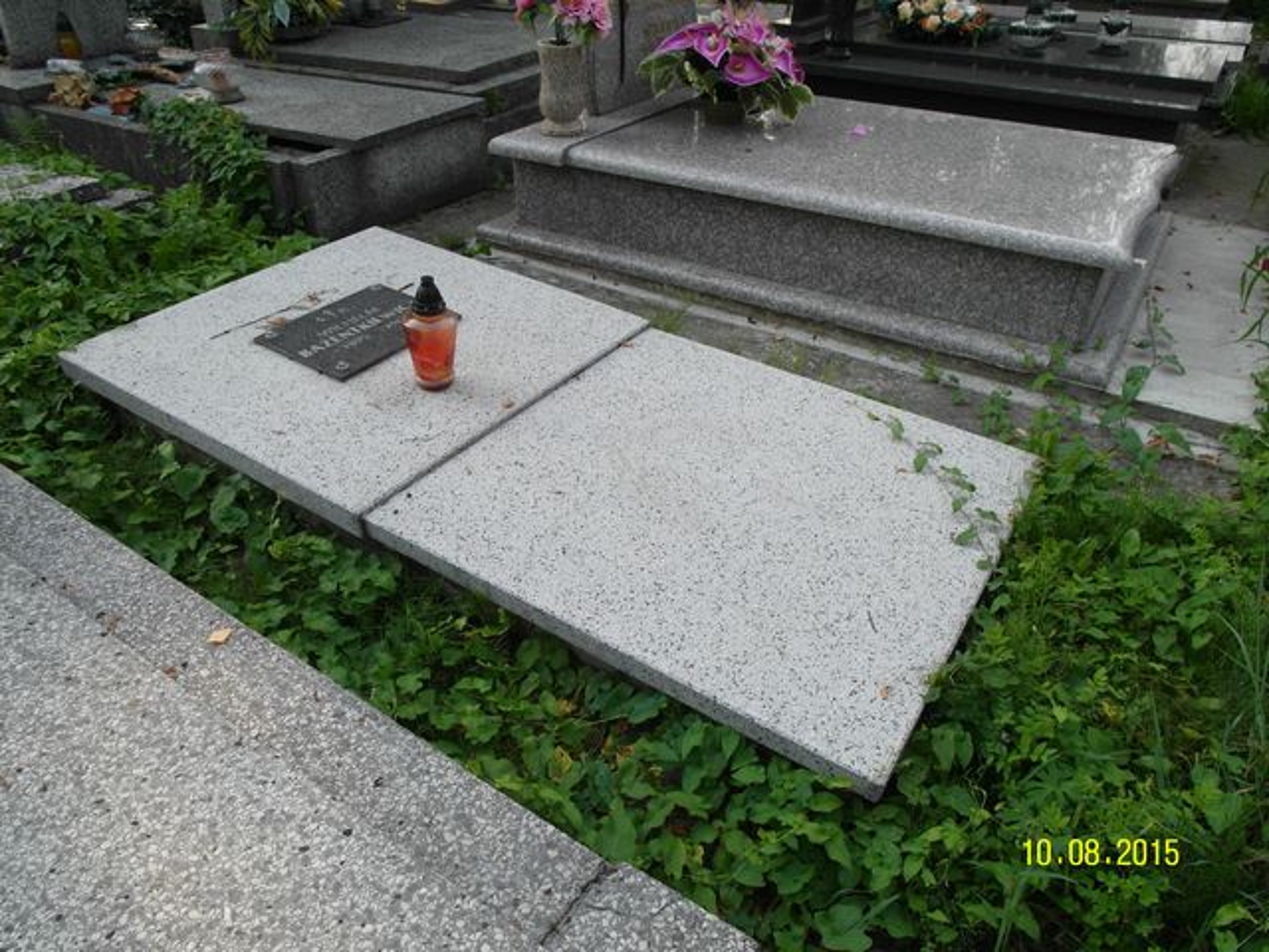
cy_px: 476
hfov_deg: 71.6
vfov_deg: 56.8
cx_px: 634
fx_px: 880
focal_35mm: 24
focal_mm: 5.2
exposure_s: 1/250
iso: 80
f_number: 3.9
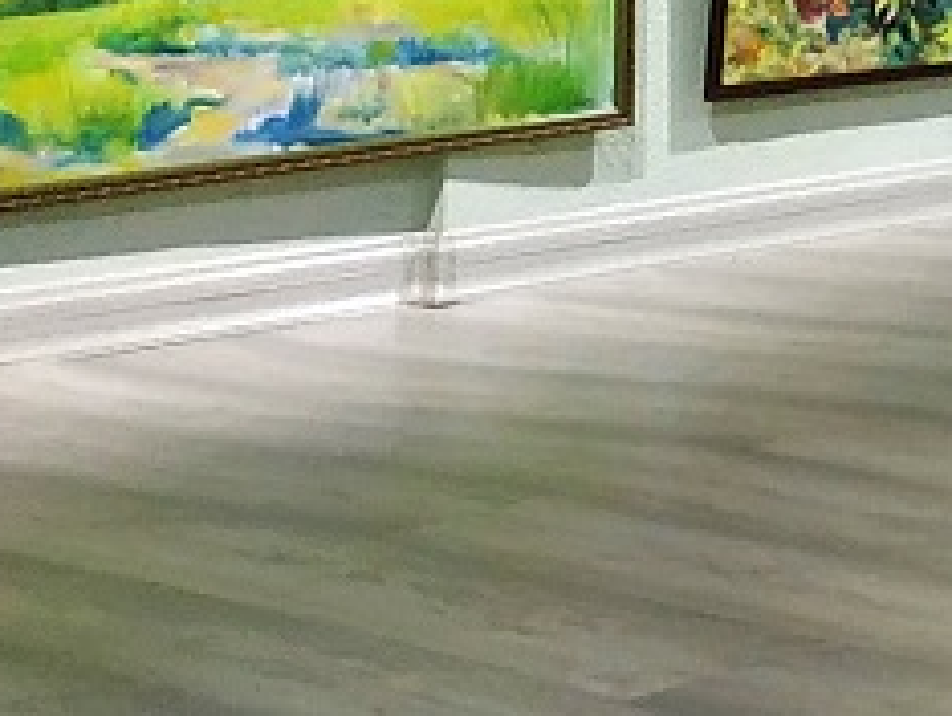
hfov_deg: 12.7
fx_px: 3386
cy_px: -862
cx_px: 2225
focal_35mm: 123
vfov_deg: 10.7
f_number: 1.9
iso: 200
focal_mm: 3.94
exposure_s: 1/100
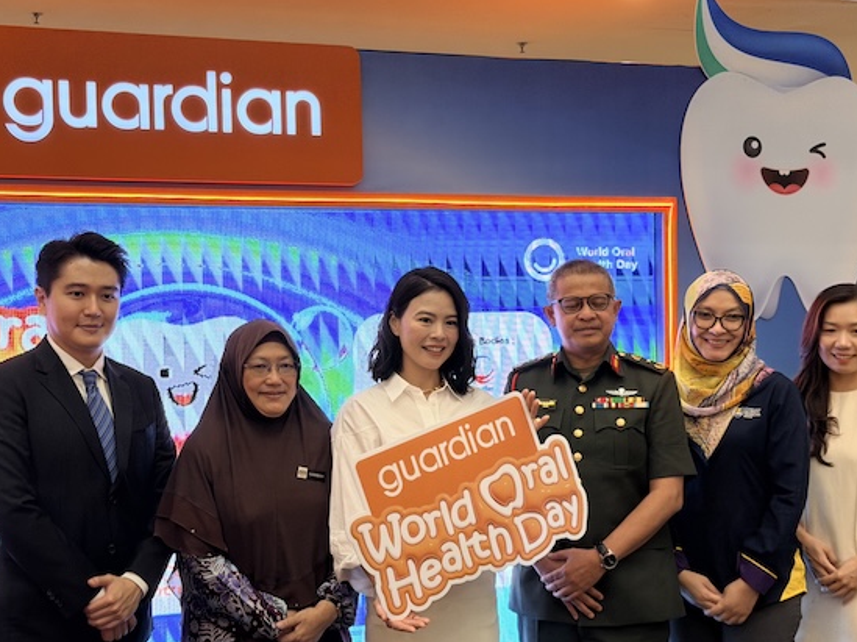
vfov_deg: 26.1
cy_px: 347
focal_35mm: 56
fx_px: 1386
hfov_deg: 34.4
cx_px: 440
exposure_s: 1/240
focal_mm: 6.76
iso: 200
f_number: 1.78
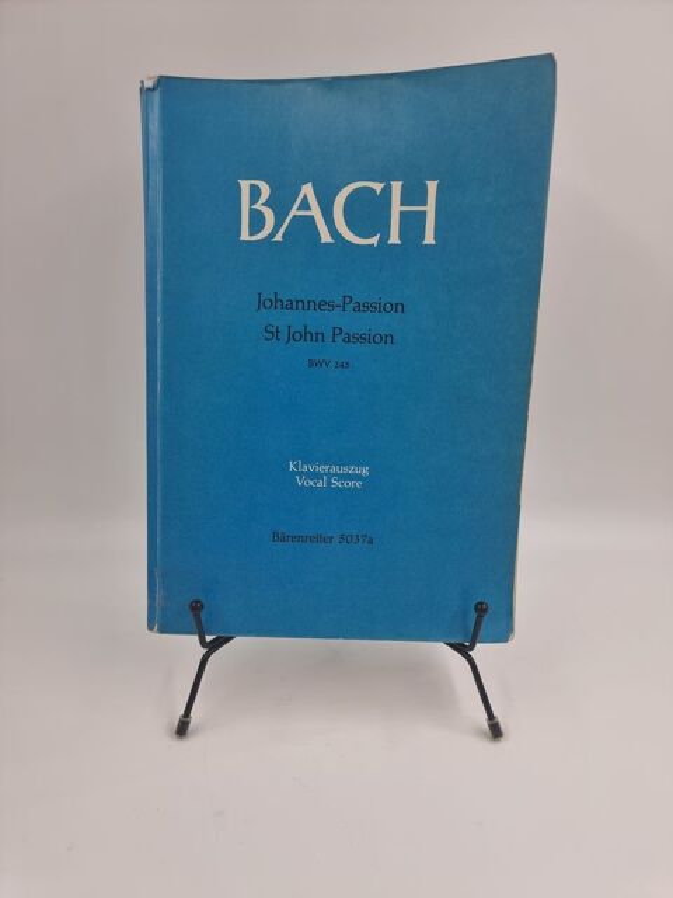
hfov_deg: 56.8
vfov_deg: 71.6
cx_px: 336
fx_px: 622
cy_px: 449
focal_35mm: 24
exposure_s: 1/125
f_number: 1.8
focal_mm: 6.7
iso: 50
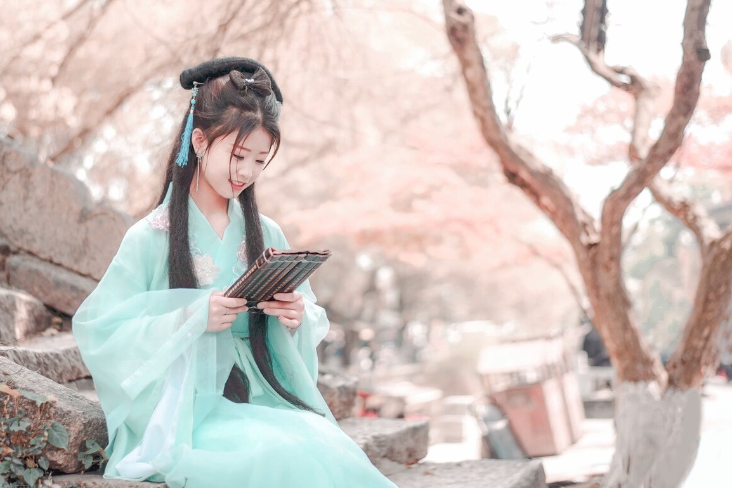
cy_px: 252
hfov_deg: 38.2
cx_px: 358
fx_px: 1057
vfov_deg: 26.0
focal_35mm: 52
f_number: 1.8
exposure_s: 1/1250
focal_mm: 50
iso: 160
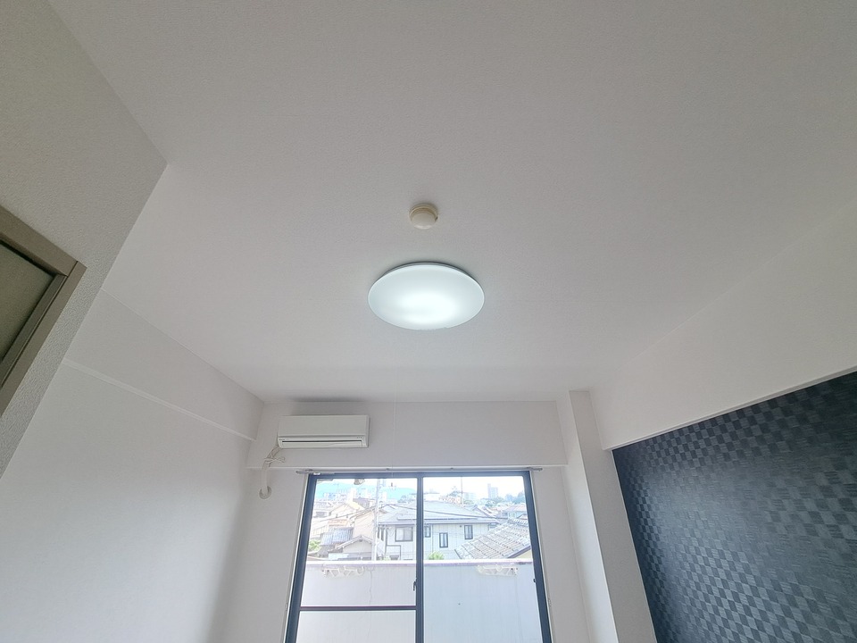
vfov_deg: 89.9
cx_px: 428
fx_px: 322
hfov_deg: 106.2
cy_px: 322
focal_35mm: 13
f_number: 2.2
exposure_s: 1/100
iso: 50
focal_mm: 1.74
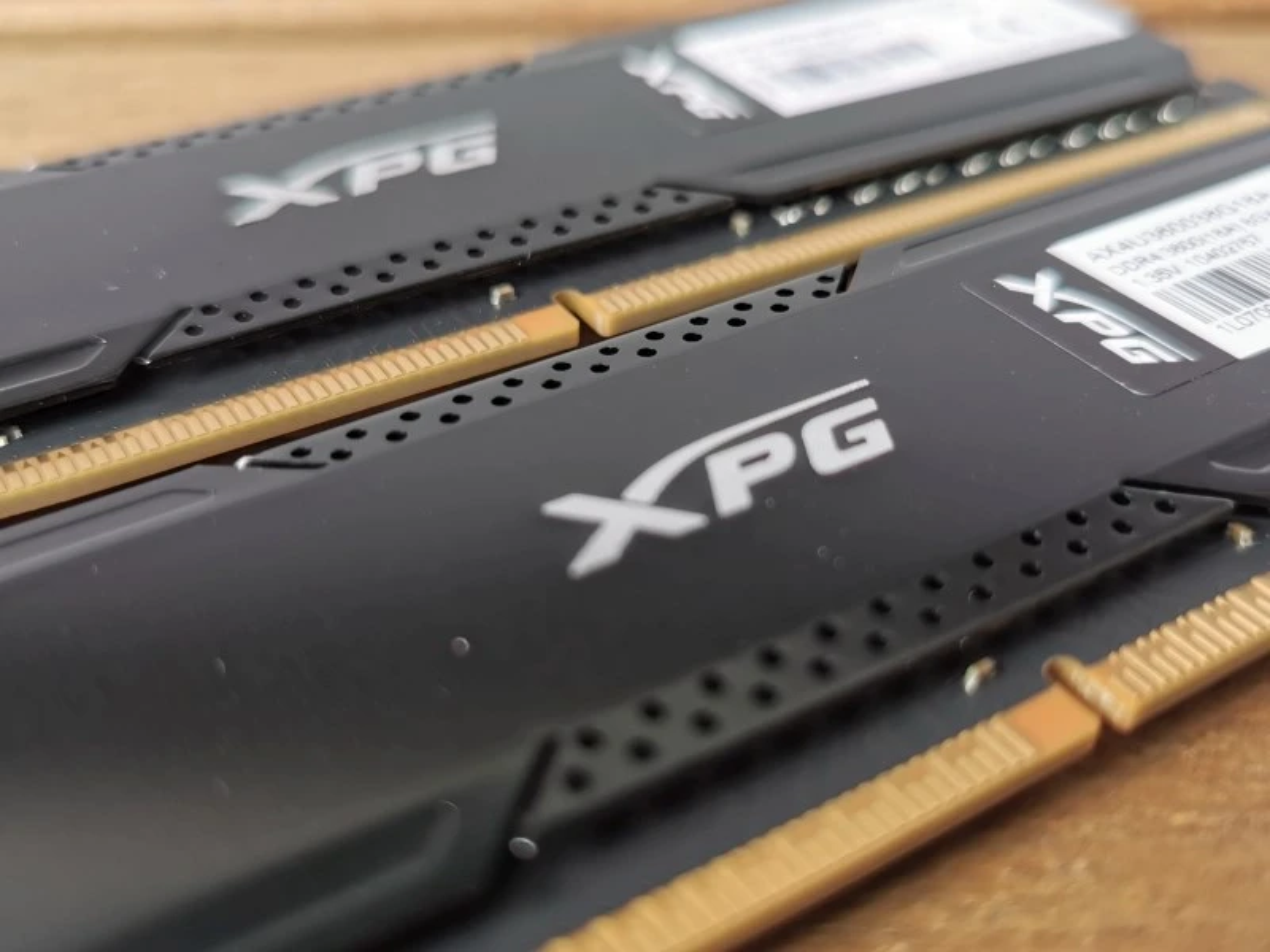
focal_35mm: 39
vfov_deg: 36.8
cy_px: 476
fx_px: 1431
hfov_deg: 47.9
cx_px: 635
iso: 50
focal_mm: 5.56
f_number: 1.6
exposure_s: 1/335
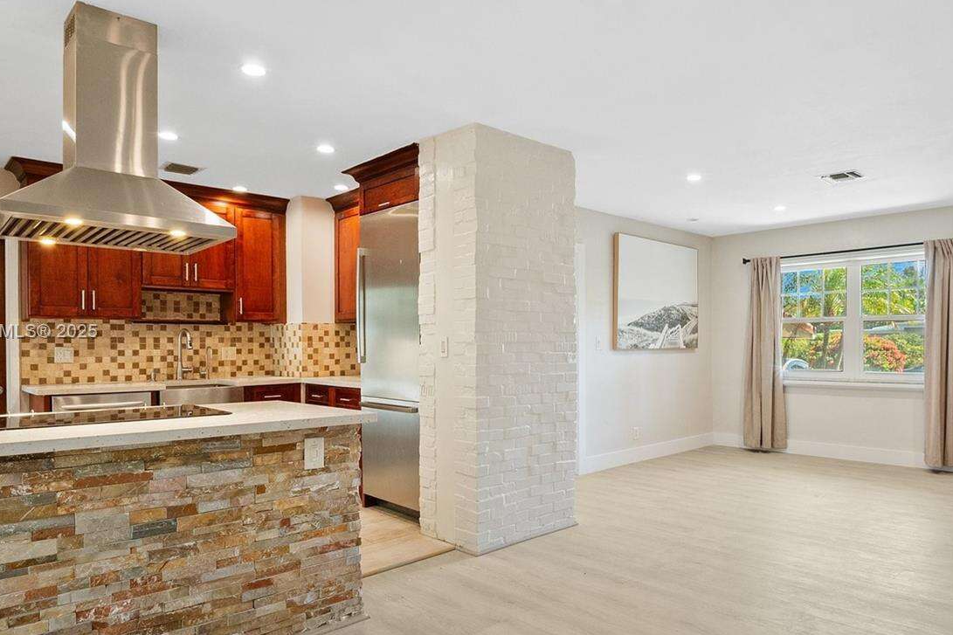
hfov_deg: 78.4
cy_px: 333
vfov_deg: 57.2
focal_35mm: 22
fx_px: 582
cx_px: 517
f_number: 8
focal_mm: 10
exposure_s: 1/15
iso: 1250
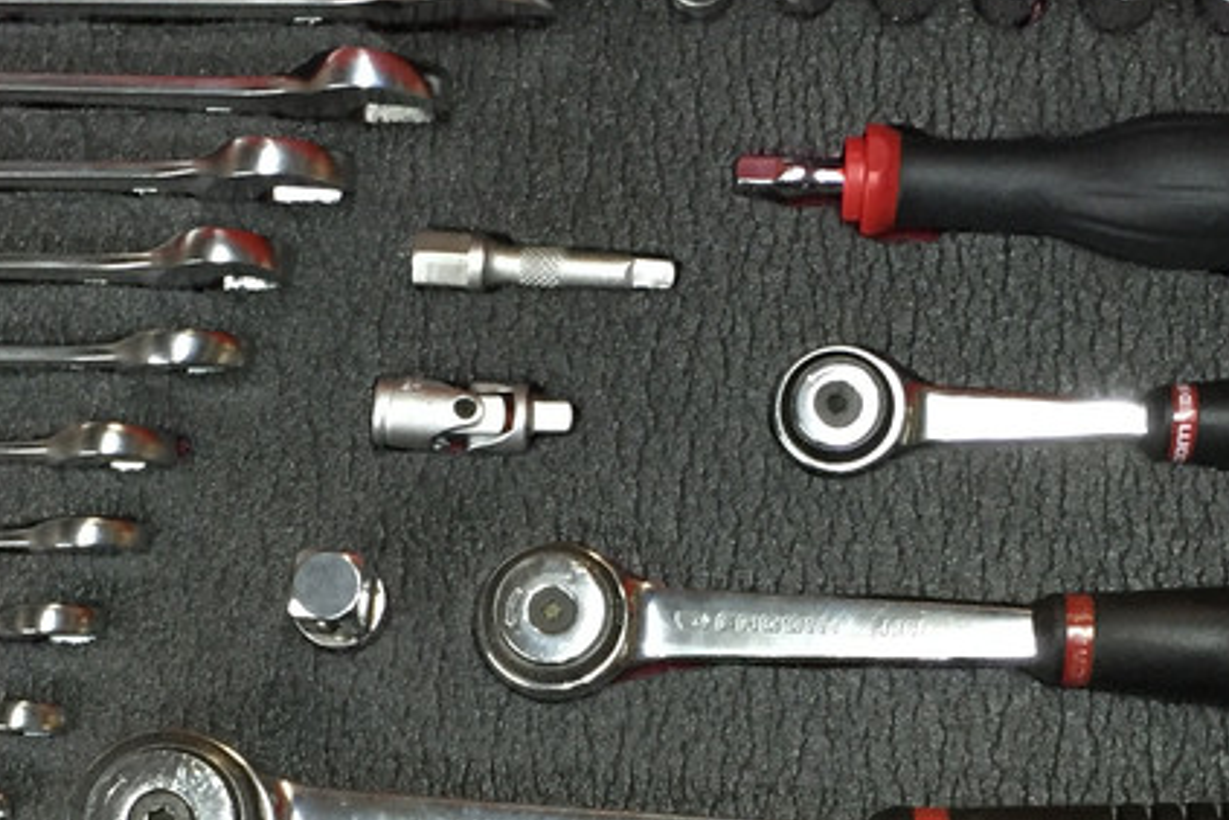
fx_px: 2594
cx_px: 583
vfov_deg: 17.6
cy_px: 773
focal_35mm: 76
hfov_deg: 26.6
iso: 200
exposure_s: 1/33
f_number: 2.2
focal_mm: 4.15
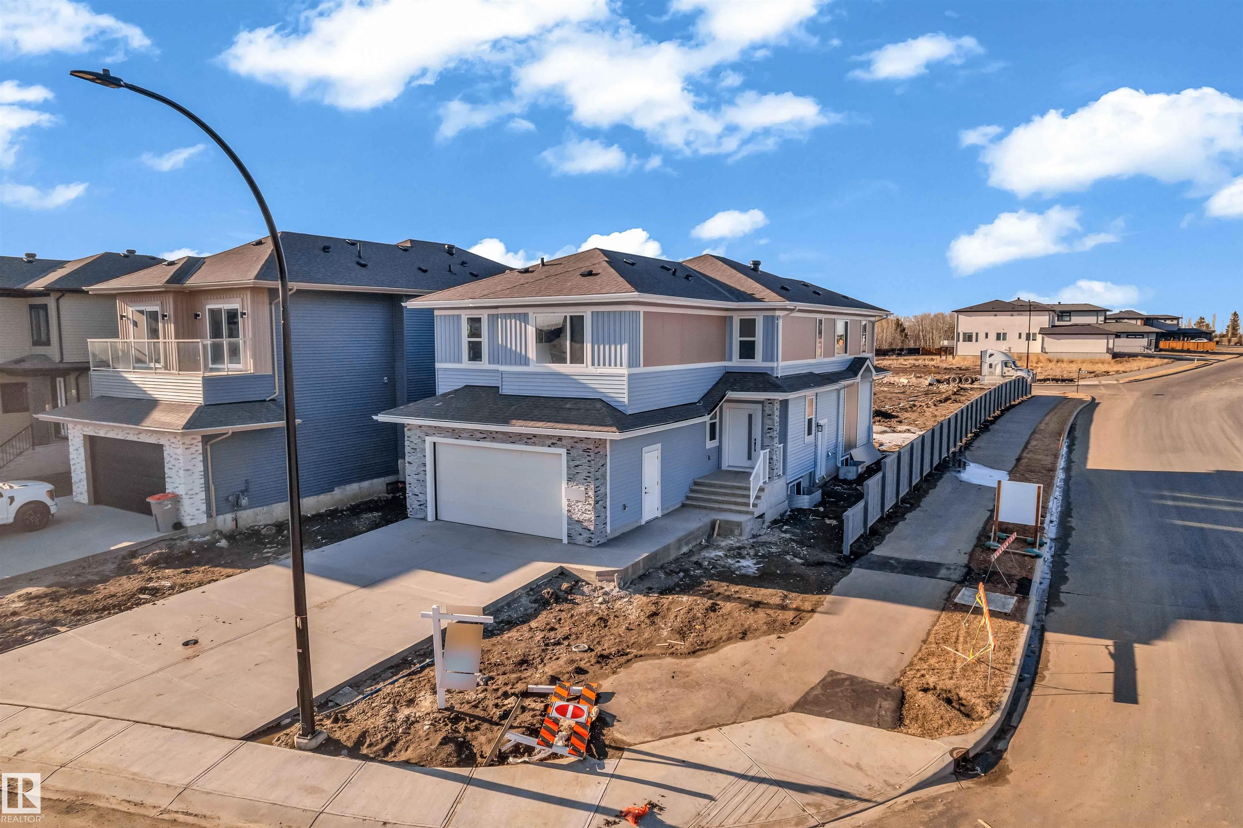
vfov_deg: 57.2
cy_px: 414
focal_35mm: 22
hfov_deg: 78.6
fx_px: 759
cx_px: 622
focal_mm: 8.38
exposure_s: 1/180
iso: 110
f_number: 2.4
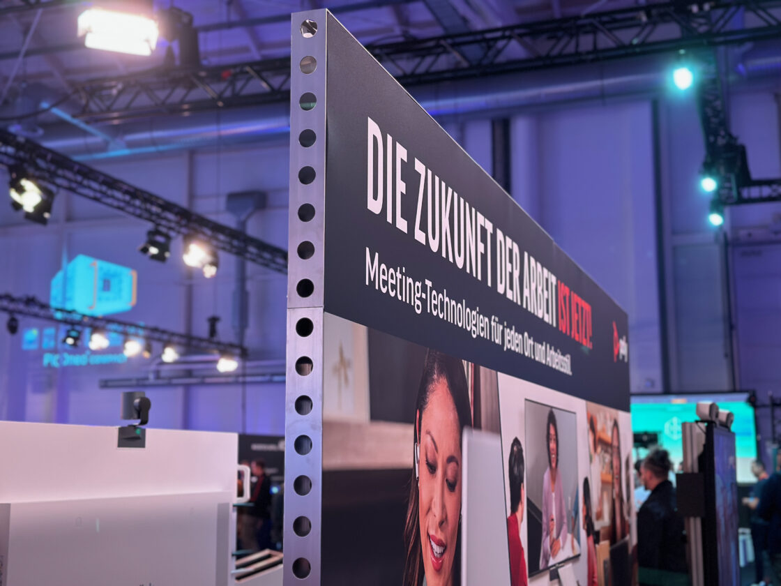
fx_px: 1083
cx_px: 390
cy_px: 293
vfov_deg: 30.3
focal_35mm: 48
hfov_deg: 39.7
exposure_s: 1/60
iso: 320
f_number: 1.78
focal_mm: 6.86
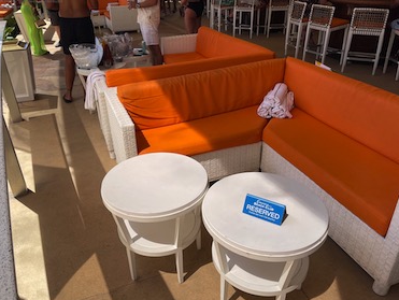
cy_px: 144
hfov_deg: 63.3
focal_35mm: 28
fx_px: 323
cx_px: 186
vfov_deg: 49.8
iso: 32
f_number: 1.6
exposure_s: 1/1852
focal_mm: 5.1
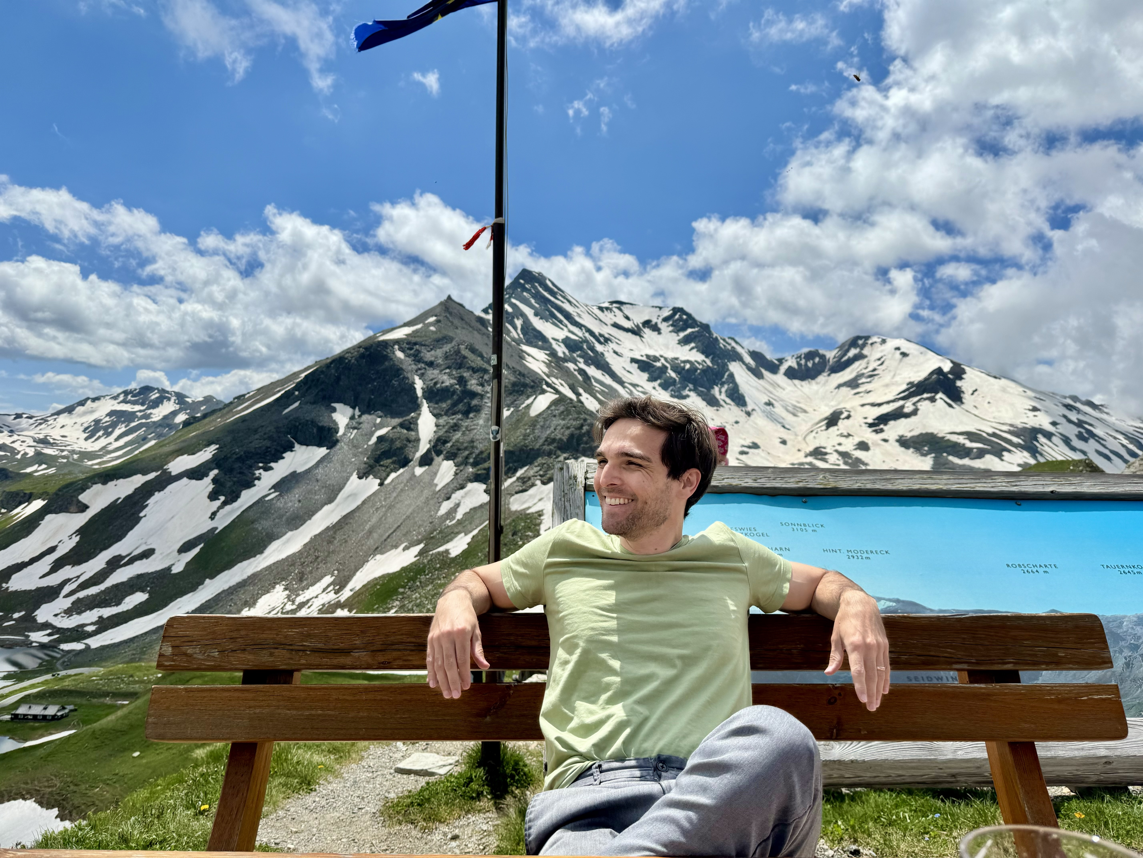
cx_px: 572
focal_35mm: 24
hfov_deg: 71.6
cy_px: 429
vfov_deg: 56.8
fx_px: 792
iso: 80
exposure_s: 1/12346
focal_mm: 6.76
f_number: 1.78
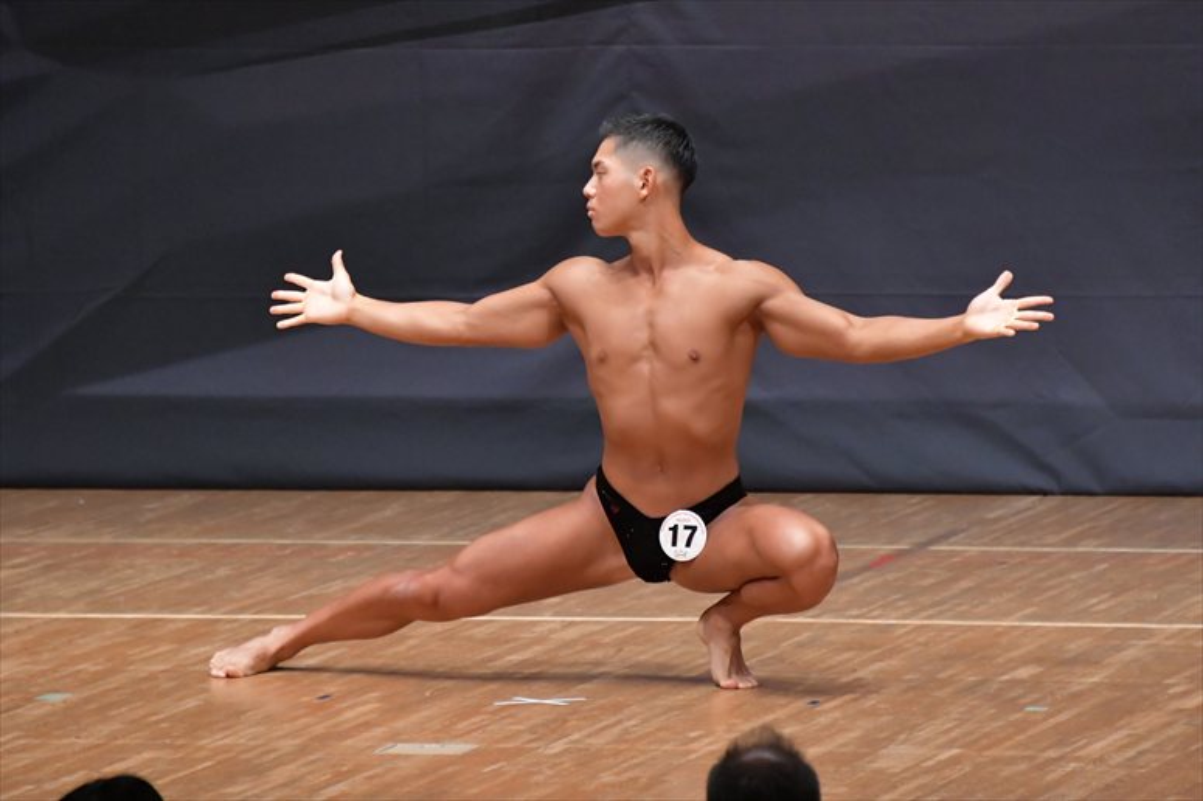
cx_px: 602
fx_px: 12525
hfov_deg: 5.5
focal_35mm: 375
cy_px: 400
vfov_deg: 3.7
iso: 6400
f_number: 5.6
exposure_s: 1/400
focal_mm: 250
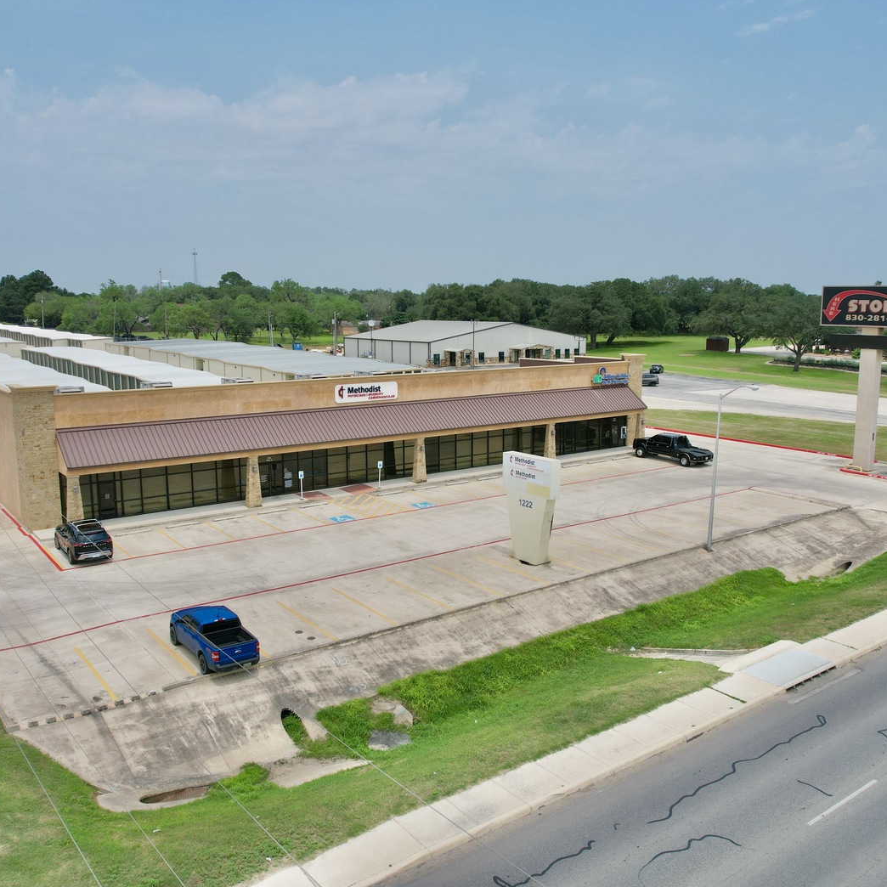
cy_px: 435
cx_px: 449
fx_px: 841
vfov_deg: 55.6
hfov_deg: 55.6
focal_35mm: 29
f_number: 2.8
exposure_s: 1/2500
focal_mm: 8.38
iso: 110
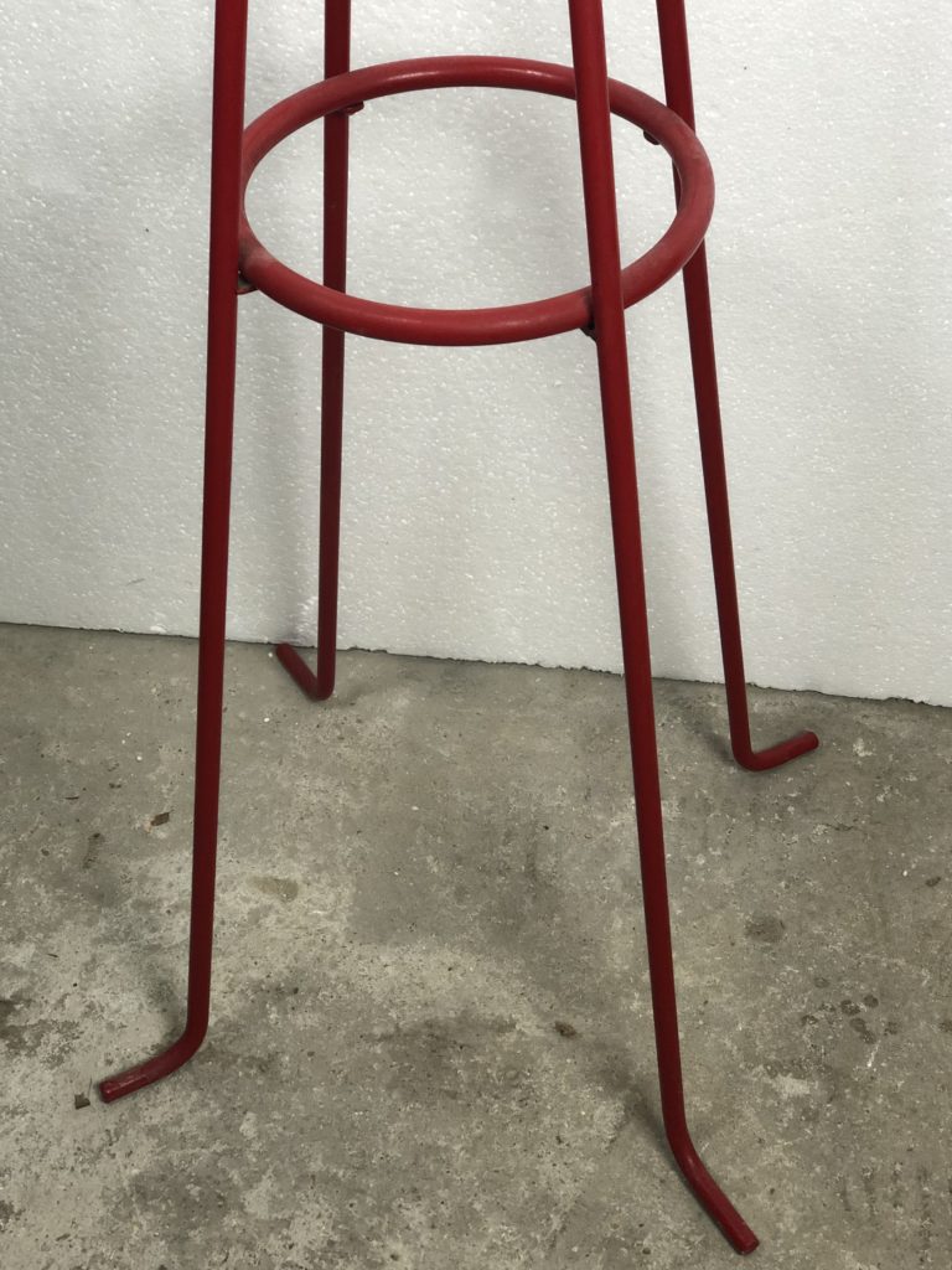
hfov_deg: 28.0
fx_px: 1907
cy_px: 635
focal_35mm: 52
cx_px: 476
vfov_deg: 36.8
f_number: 2.4
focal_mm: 6
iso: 80
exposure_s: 1/50
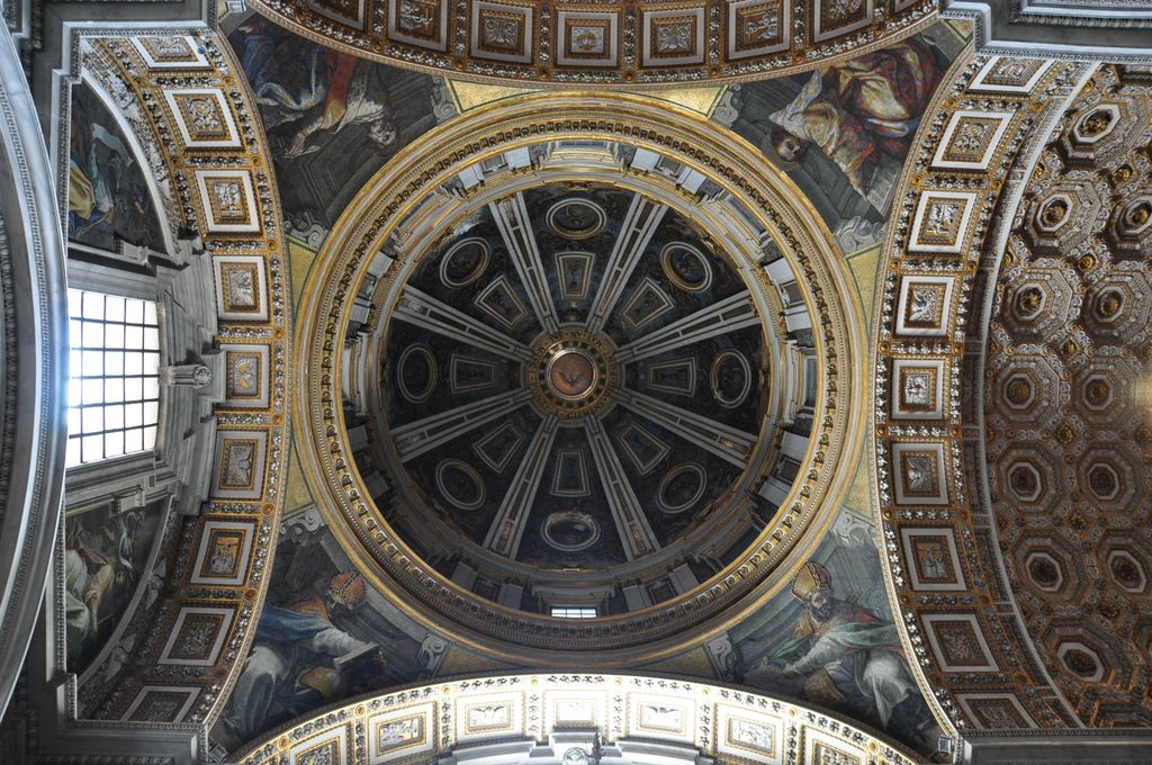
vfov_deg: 47.8
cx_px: 576
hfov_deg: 67.4
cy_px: 382
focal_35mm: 27
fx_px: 863
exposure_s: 1/13
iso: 800
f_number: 6.3
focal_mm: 18
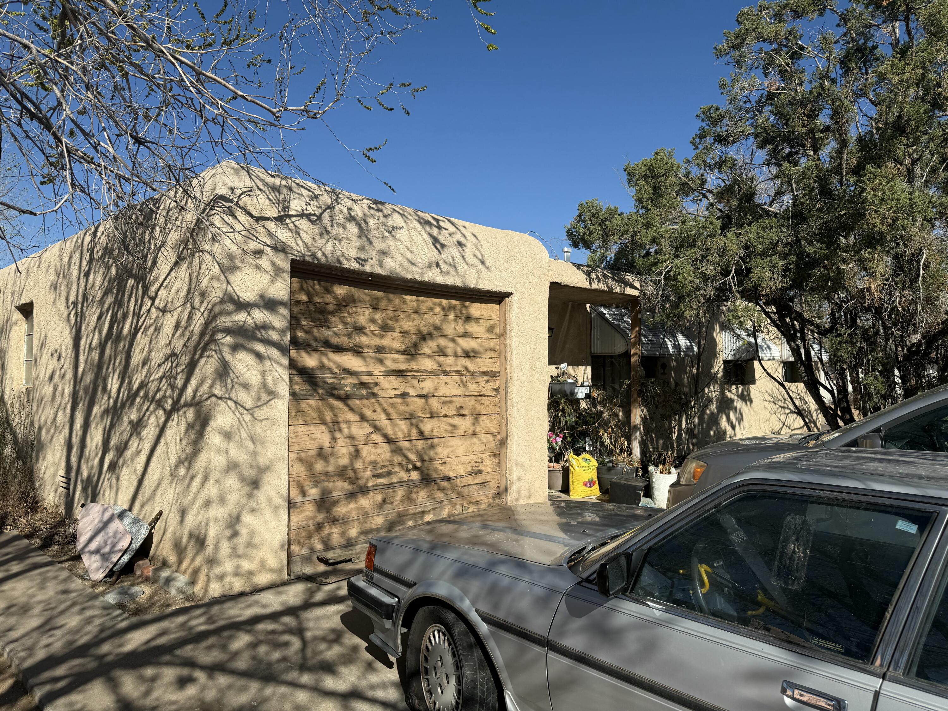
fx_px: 657
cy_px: 356
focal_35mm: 24
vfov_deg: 56.8
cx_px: 474
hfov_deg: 71.6
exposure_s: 1/6173
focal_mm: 6.76
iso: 80
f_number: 1.78
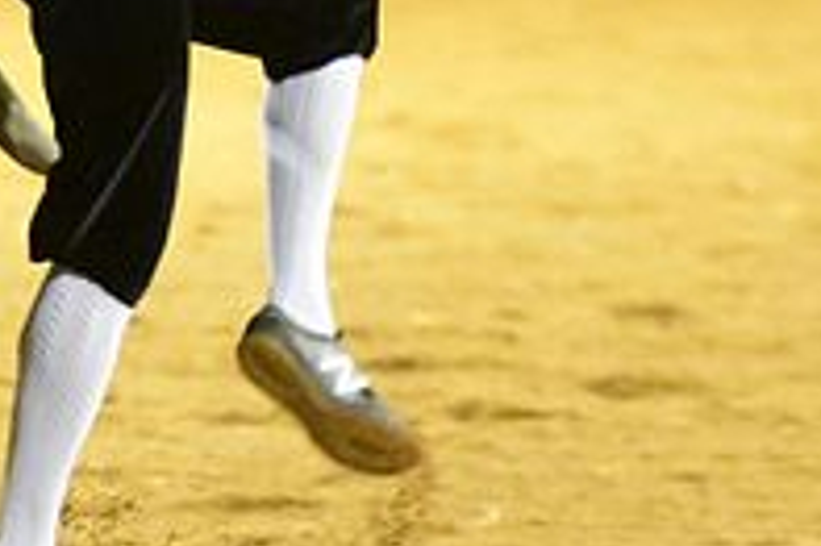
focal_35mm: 647
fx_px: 14743
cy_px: -98
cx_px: -108
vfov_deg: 2.1
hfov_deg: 3.2
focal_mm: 150
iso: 25600
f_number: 2.8
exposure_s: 1/320
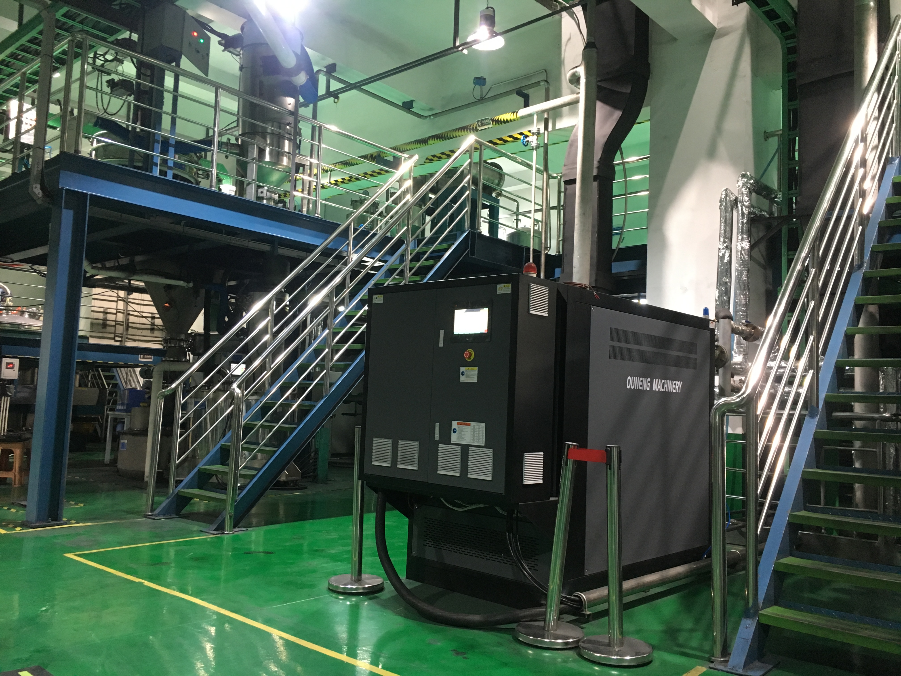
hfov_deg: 61.7
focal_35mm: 29
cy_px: 338
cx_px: 450
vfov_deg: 48.2
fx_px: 755
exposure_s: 1/33
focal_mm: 4.15
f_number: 2.2
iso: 160
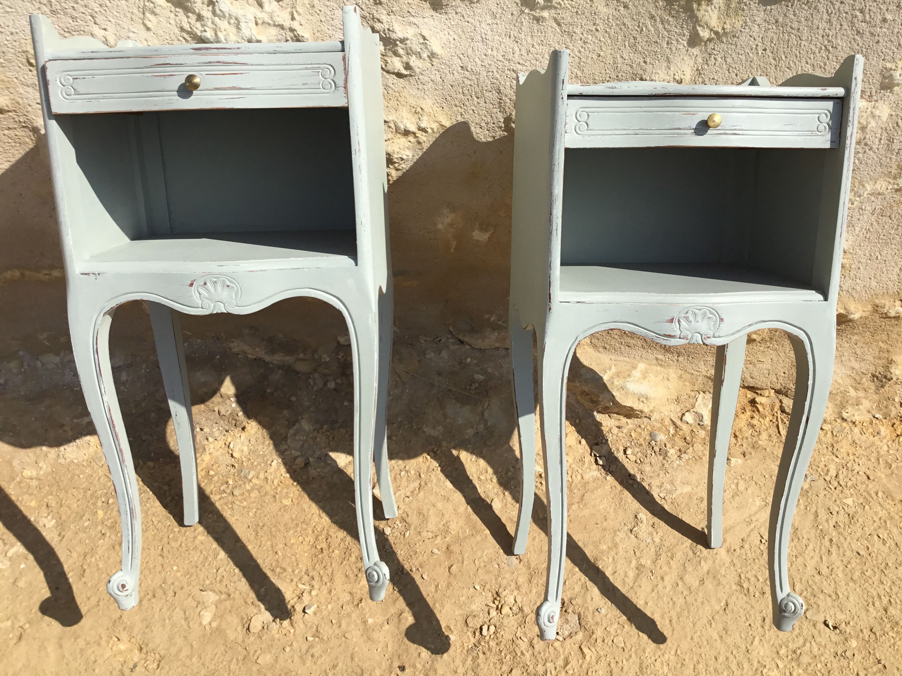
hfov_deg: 58.4
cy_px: 338
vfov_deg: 45.4
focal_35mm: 31
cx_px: 451
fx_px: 808
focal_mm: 3.3
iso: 25
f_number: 2.4
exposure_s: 1/1942
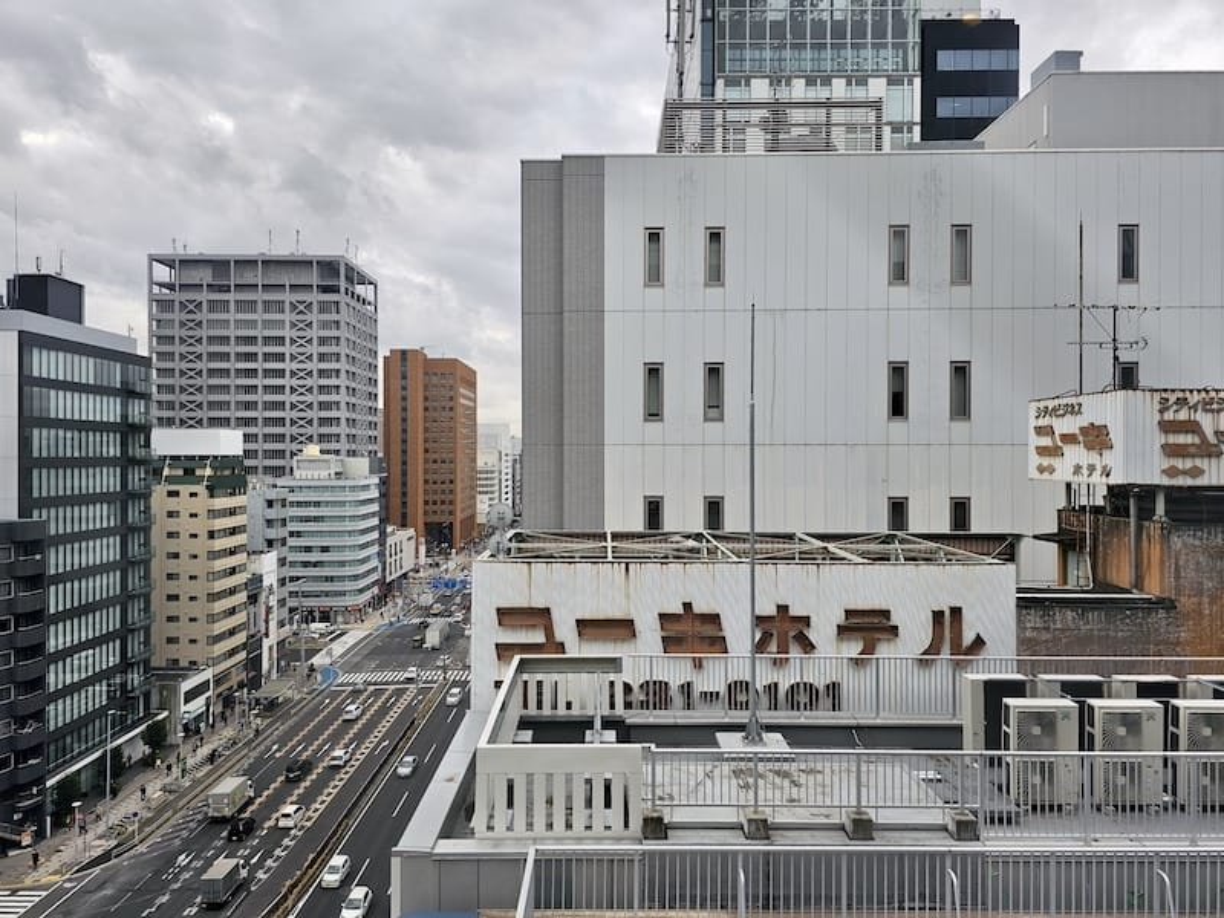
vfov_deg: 58.9
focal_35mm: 23
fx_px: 813
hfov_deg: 73.9
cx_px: 612
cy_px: 459
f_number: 1.7
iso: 10
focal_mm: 6.3
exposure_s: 1/294
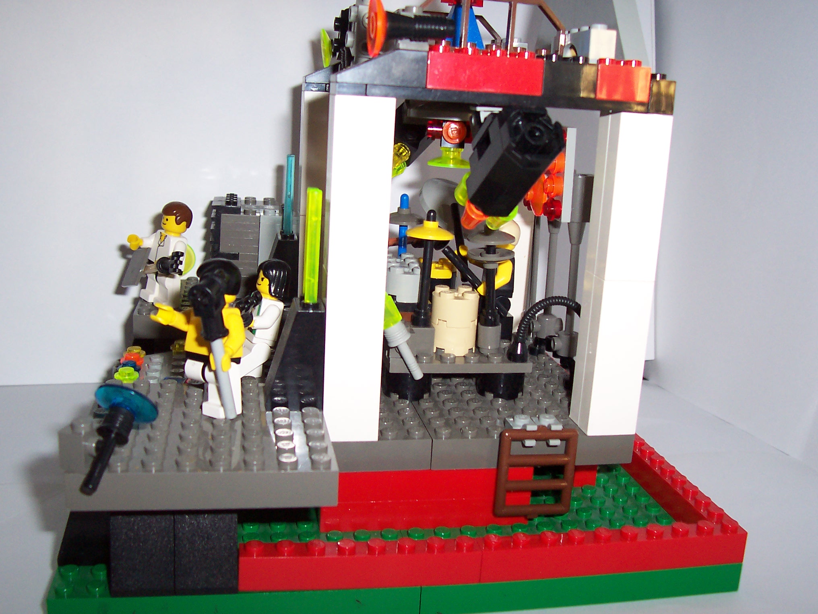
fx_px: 874
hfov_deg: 50.1
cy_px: 307
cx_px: 409
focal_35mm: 37
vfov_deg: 38.7
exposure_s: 1/60
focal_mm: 5.6
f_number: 2.8
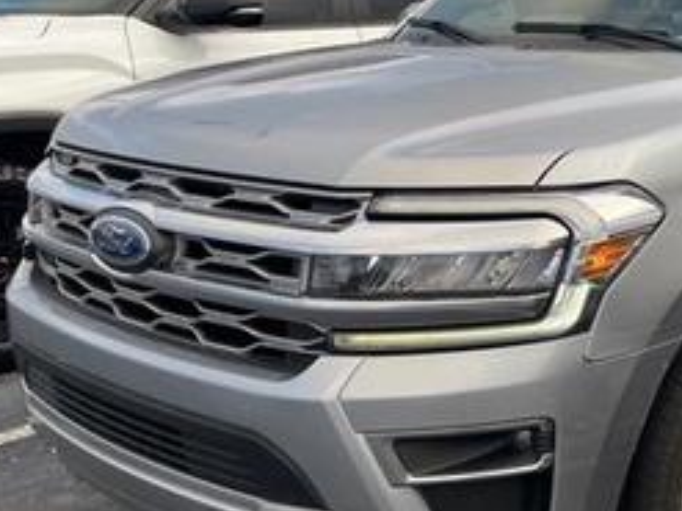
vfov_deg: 27.5
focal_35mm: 53
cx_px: 588
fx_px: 1044
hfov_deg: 34.5
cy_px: 249
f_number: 1.6
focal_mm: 4.2
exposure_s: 1/409
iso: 32
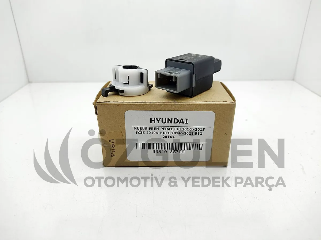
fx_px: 241
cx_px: 160
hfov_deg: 67.3
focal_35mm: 26
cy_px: 120
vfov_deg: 53.1
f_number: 1.79
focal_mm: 4.74
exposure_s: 1/109
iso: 100
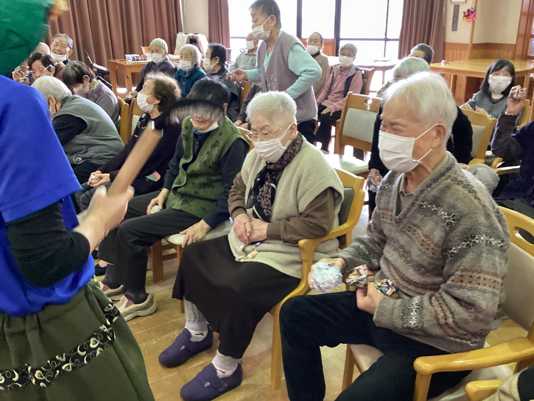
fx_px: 494
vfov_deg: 44.2
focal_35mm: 32
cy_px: 196
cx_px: 270
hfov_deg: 56.8
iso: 320
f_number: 2.4
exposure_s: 1/50
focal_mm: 3.3
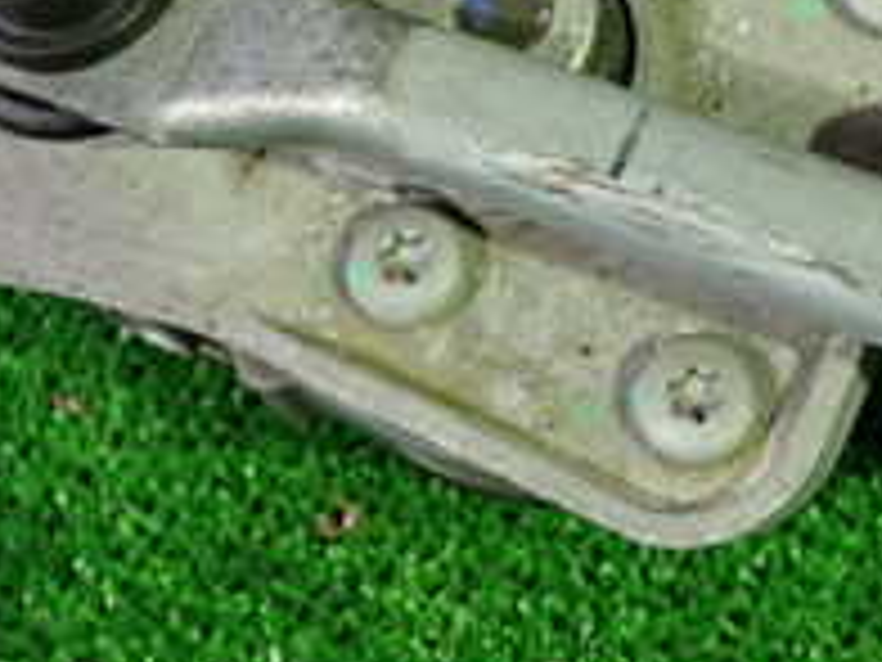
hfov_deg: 21.1
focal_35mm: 92
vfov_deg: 15.0
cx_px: 680
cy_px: -311
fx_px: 2344
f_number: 2.3
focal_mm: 5.4
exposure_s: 1/30
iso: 500
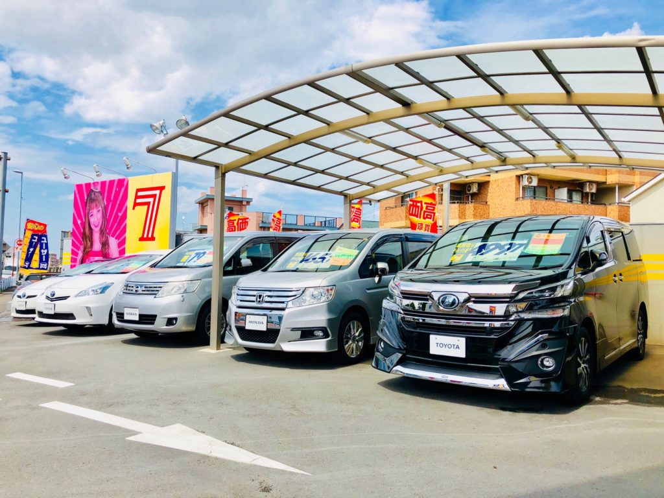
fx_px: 537
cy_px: 249
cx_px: 332
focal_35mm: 28
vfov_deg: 49.7
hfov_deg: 63.4
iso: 20
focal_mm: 3.99
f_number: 1.8
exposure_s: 1/2404
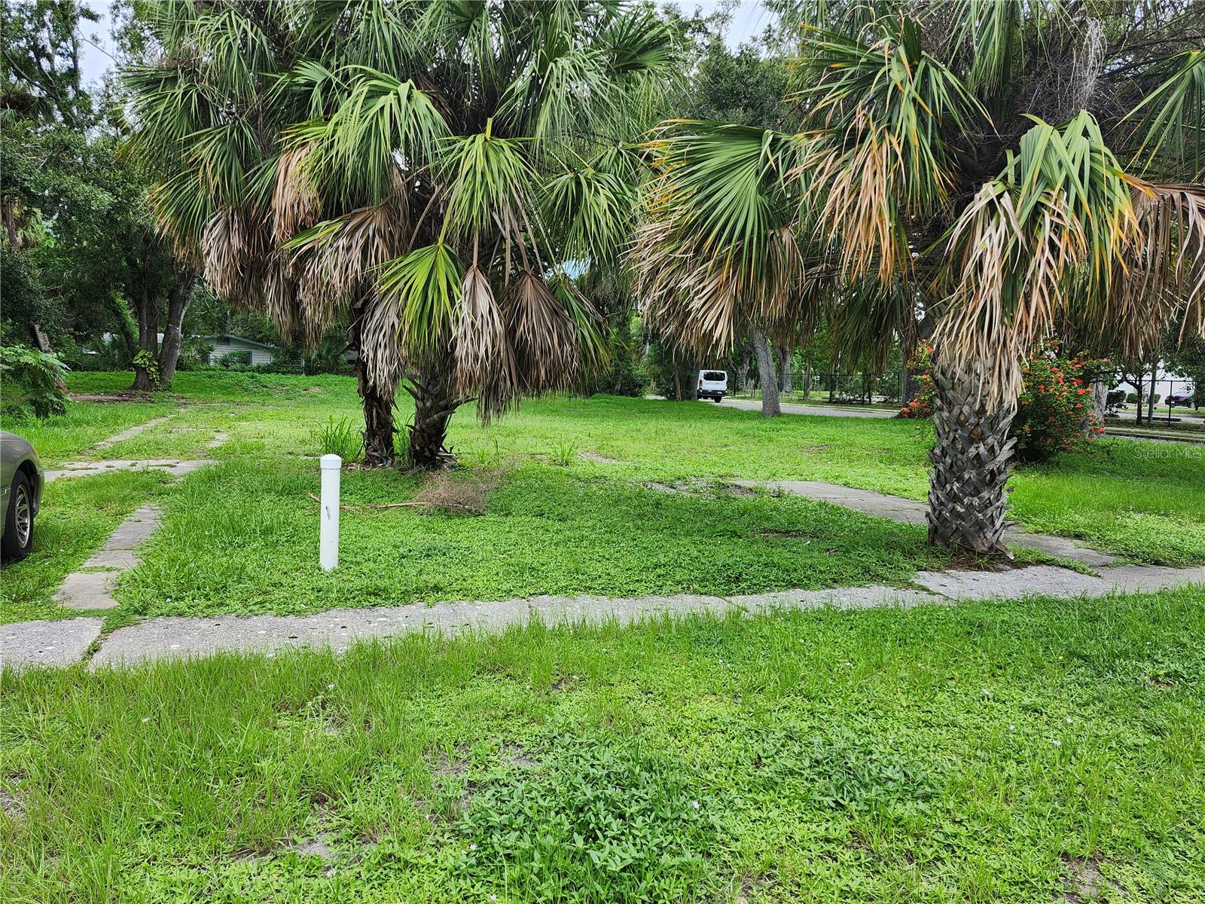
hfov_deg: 73.9
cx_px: 602
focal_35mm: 23
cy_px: 452
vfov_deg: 58.9
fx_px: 801
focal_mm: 5.54
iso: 25
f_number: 1.8
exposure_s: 1/379
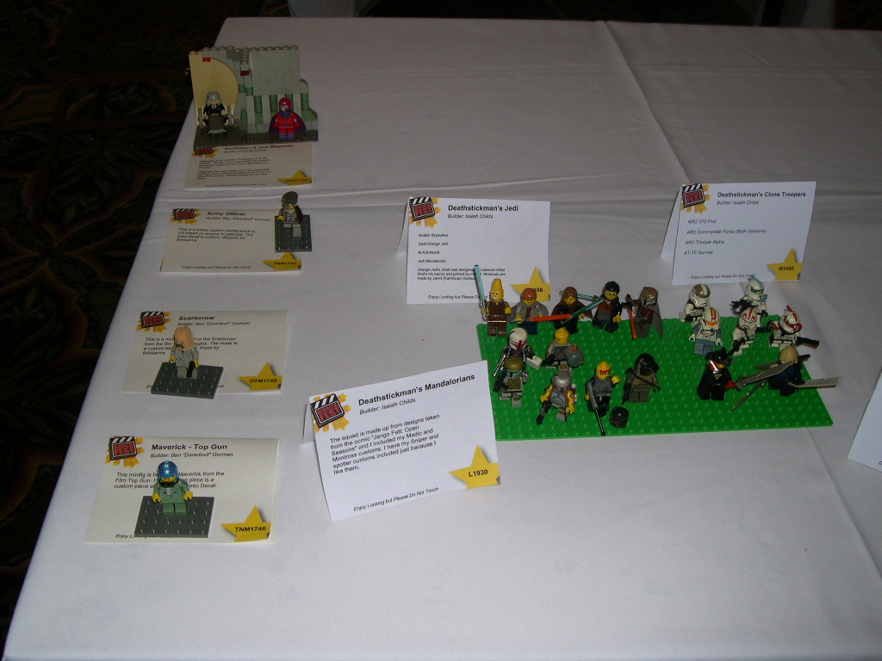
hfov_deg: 49.0
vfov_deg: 37.7
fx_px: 968
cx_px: 441
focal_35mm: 38
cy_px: 330
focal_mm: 8
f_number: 7.6
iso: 100
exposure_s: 1/30
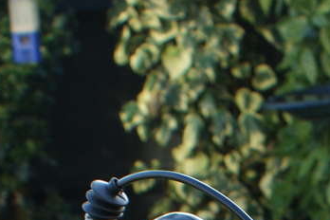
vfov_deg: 5.8
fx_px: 2053
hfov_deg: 8.9
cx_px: 510
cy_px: 585
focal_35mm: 224
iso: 100
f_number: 5.6
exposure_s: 1/60
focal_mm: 26
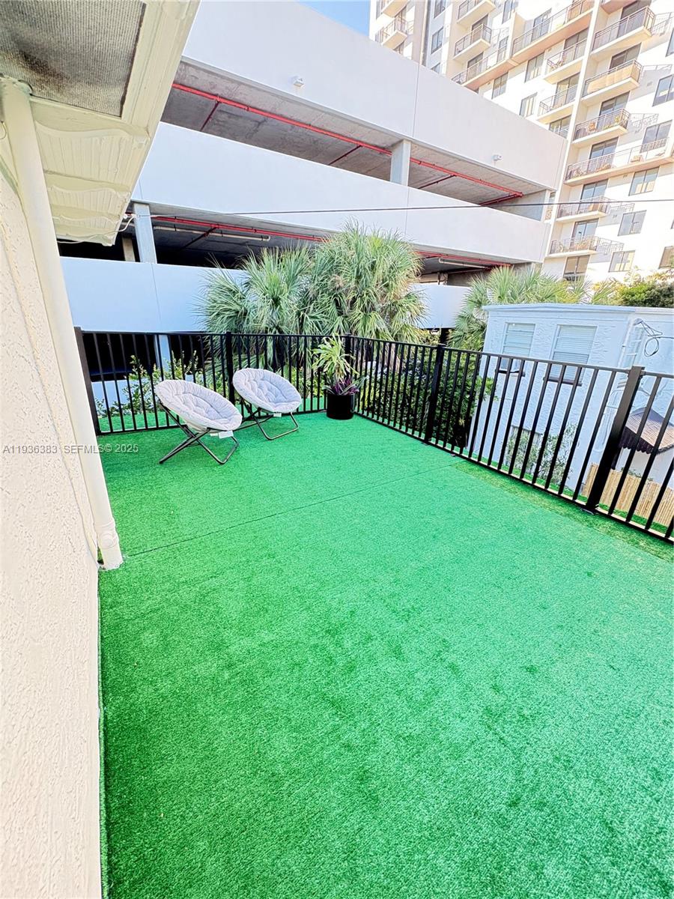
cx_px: 337
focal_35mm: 14
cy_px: 450
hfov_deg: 85.7
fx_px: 363
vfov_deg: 102.1
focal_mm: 2.22
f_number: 2.2
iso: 250
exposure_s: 1/86
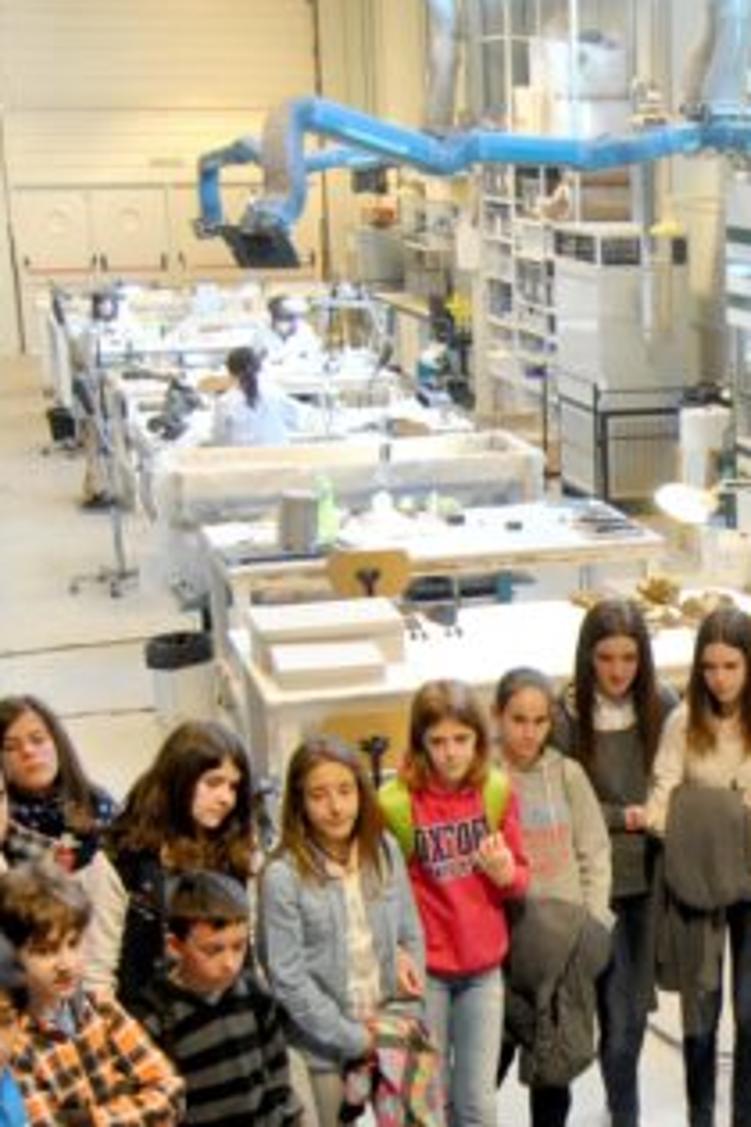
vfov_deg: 30.2
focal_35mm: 66
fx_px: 2065
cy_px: 794
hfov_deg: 19.4
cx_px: 912
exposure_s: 1/25
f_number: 3.5
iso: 400
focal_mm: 18
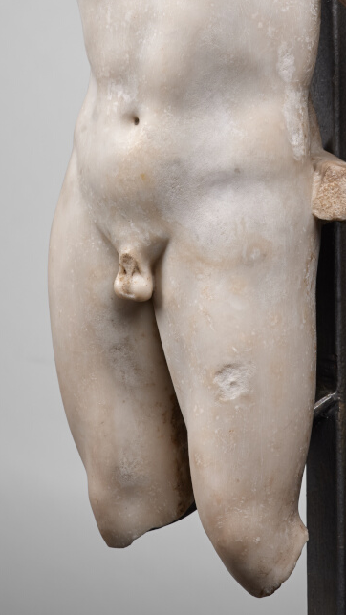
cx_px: 192
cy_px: 20
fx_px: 2317
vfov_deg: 14.9
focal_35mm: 142
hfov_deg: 8.5
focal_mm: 80
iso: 200
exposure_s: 1/125
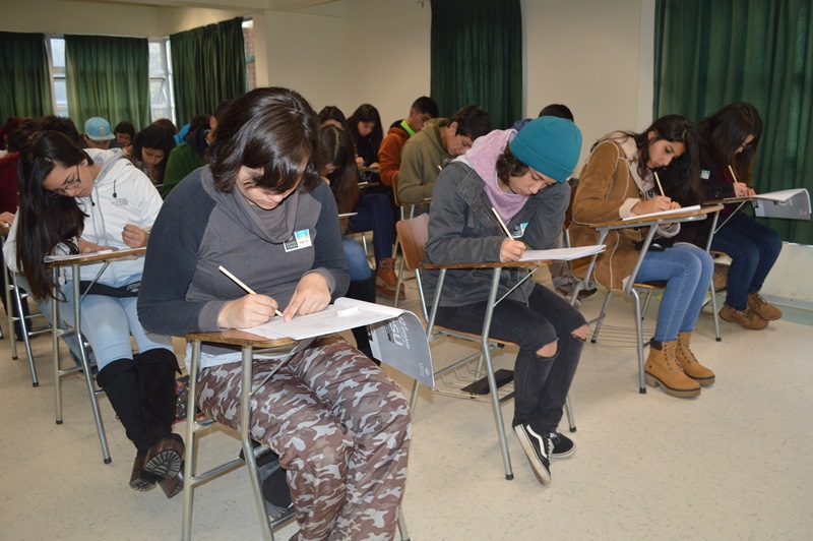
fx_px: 609
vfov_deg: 47.9
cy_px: 270
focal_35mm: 27
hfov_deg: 67.4
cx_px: 406
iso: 400
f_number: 4
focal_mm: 18
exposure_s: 1/60
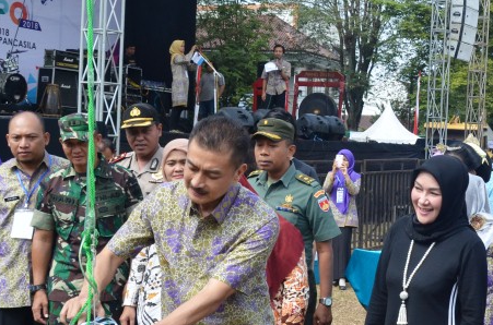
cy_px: 141
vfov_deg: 18.1
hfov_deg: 25.9
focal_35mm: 75
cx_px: 478
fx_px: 1024
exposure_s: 1/250
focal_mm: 22
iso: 200
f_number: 8
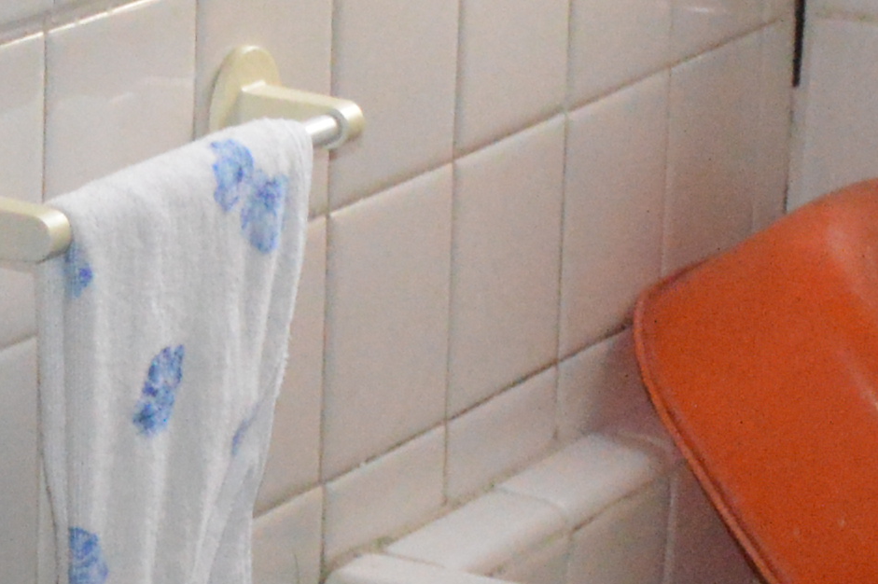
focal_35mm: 211
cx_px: -390
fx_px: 5142
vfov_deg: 6.5
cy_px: 366
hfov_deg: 9.5
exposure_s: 1/60
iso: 2800
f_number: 3.8
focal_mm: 22
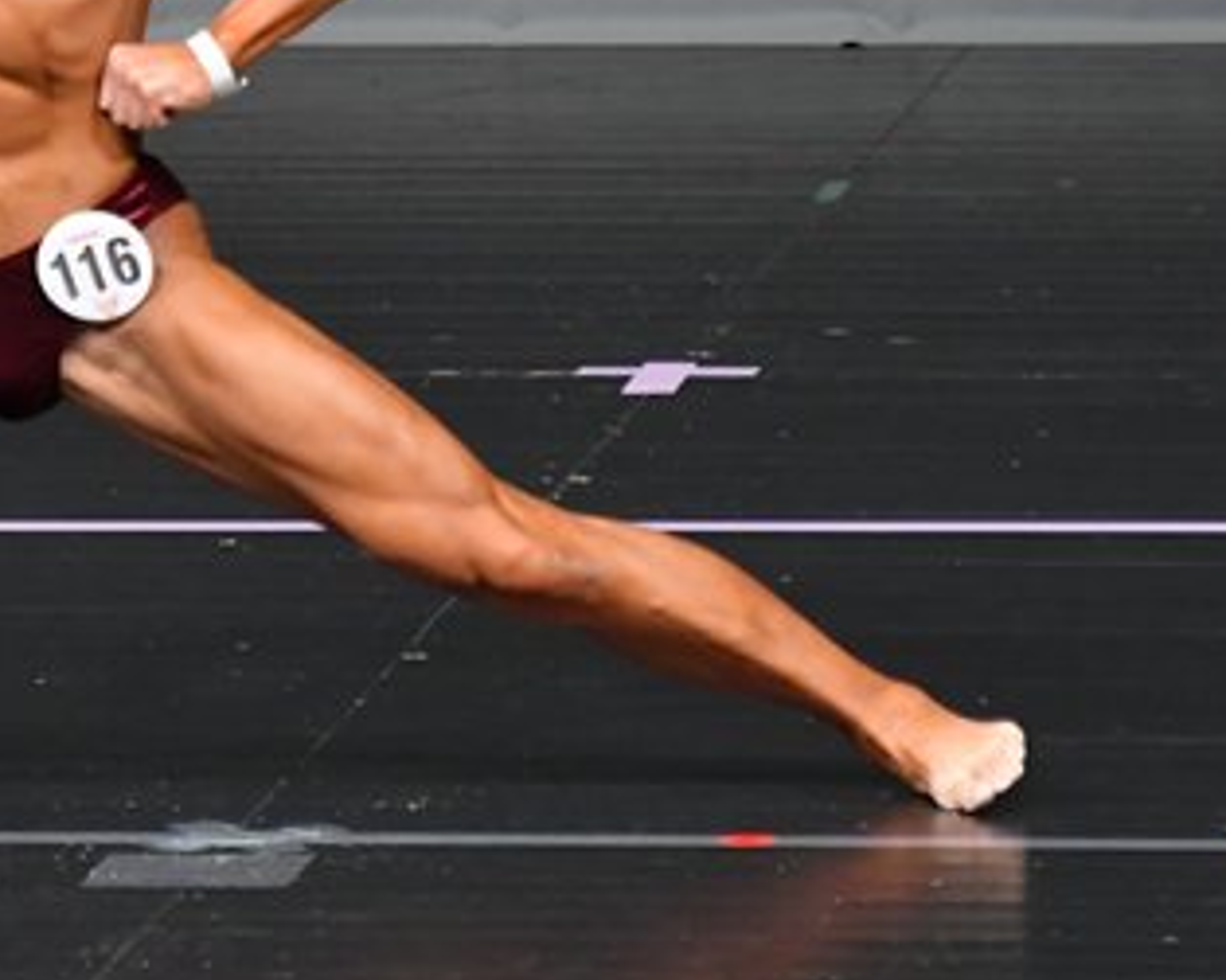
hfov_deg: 1.9
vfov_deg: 1.5
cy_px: 137
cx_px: 162
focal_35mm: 1042
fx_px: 37797
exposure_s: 1/400
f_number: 5.6
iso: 4000
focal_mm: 300
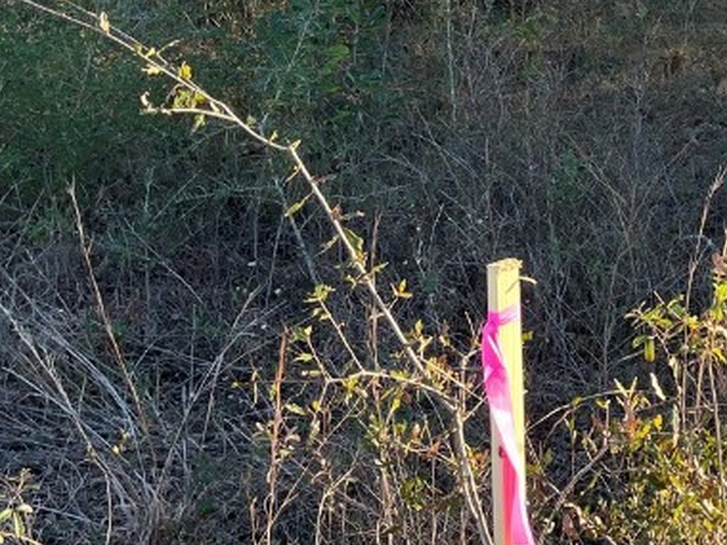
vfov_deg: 20.3
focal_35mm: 70
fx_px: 1470
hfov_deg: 26.1
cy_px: -6
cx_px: 752
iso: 40
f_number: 1.6
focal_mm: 5.1
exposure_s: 1/275
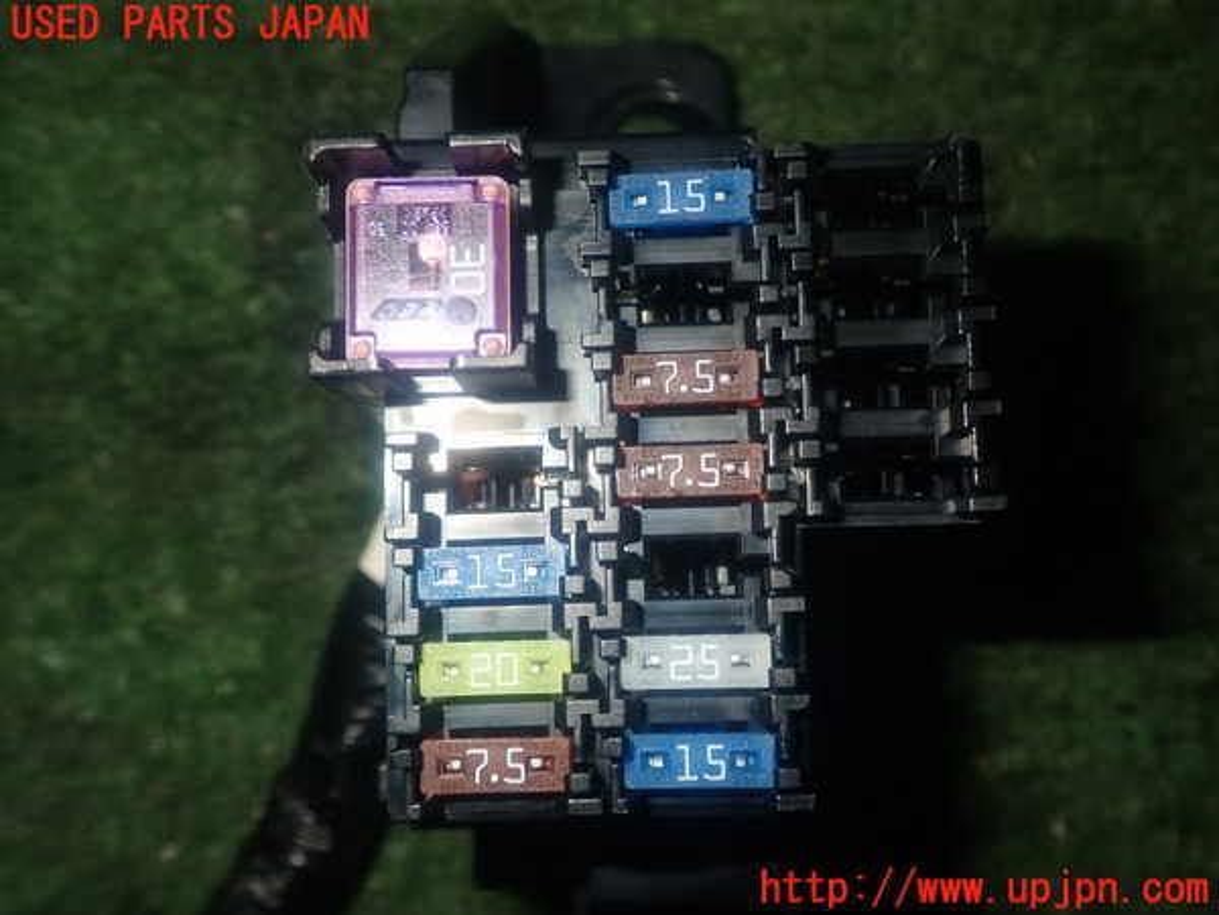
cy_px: 458
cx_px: 610
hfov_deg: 49.0
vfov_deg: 37.7
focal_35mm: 38
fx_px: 1338
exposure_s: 1/40
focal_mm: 6.83
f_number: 8
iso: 200
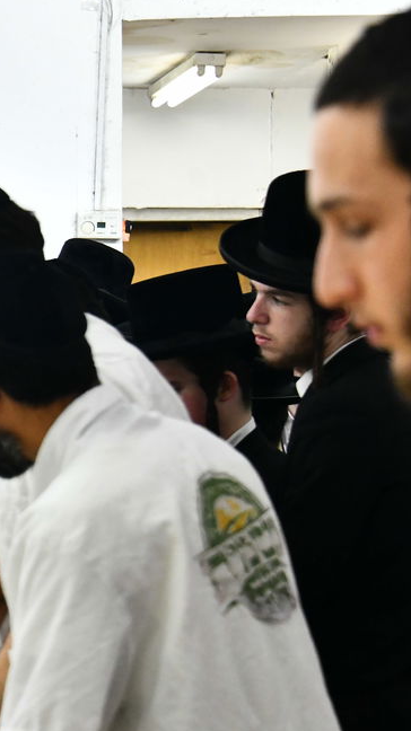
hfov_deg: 7.2
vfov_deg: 13.2
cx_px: -351
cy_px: 395
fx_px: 3161
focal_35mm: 163
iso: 2000
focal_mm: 72
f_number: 5.6
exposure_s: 1/160
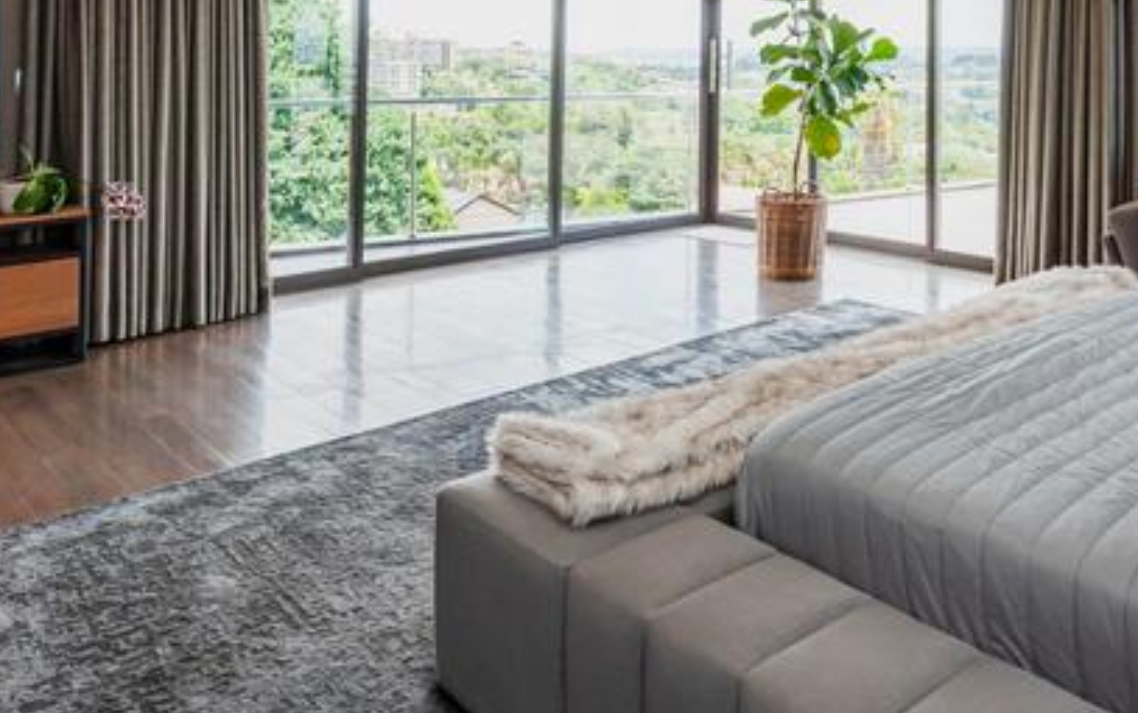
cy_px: 28
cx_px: 682
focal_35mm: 32
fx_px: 993
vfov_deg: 36.2
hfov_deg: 59.1
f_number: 7.1
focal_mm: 16
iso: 400
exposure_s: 1/200
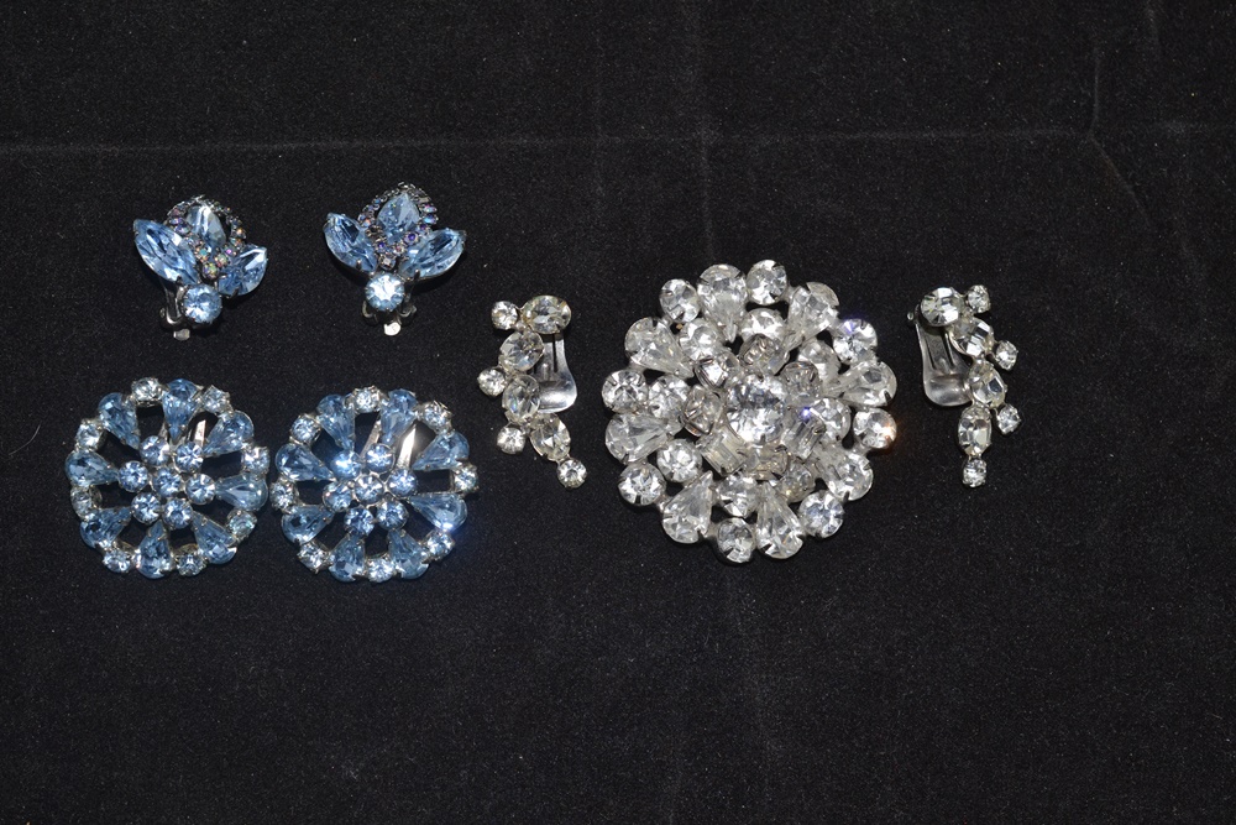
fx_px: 2060
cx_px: 618
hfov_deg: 33.4
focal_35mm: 60
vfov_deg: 22.6
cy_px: 412
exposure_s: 1/60
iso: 100
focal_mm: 40
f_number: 8
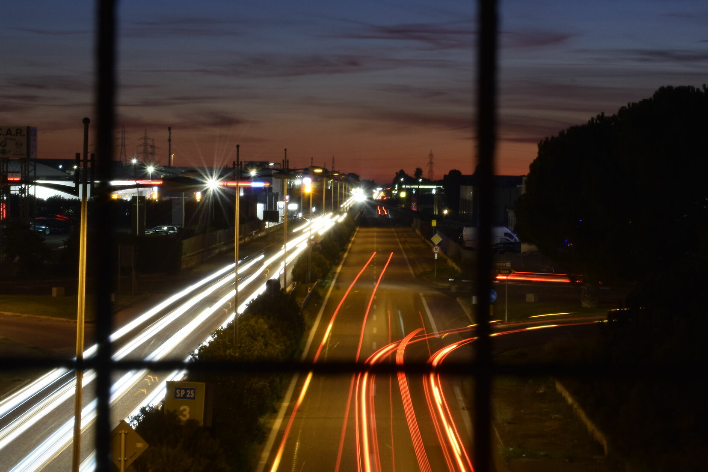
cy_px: 224
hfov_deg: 23.4
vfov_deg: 15.7
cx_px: 403
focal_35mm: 87
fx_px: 1711
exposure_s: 10
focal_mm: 40
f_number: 29
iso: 250
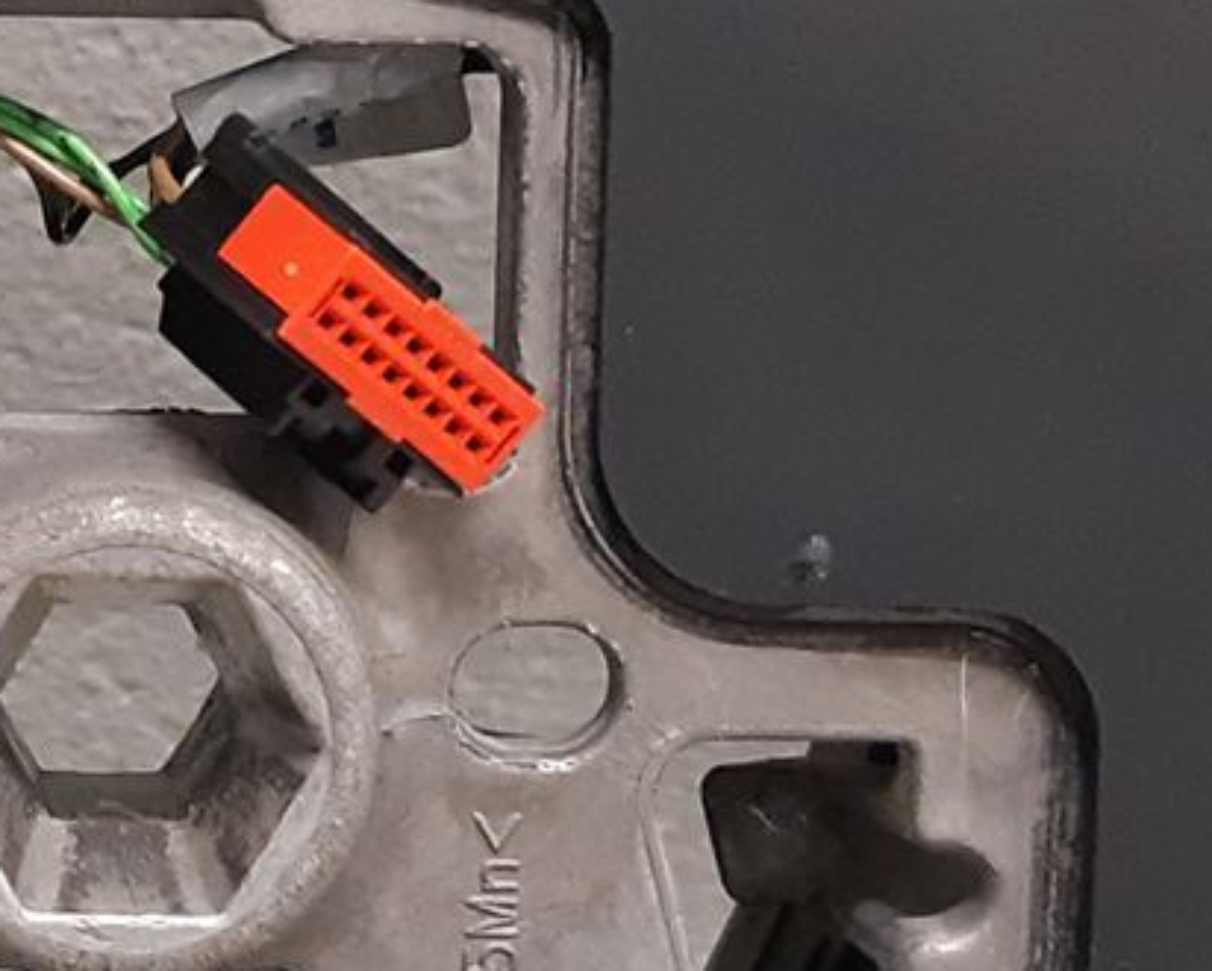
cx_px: -88
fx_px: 4522
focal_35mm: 126
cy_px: 365
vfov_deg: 12.2
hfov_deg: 14.9
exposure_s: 1/50
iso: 320
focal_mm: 3.93
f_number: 1.7
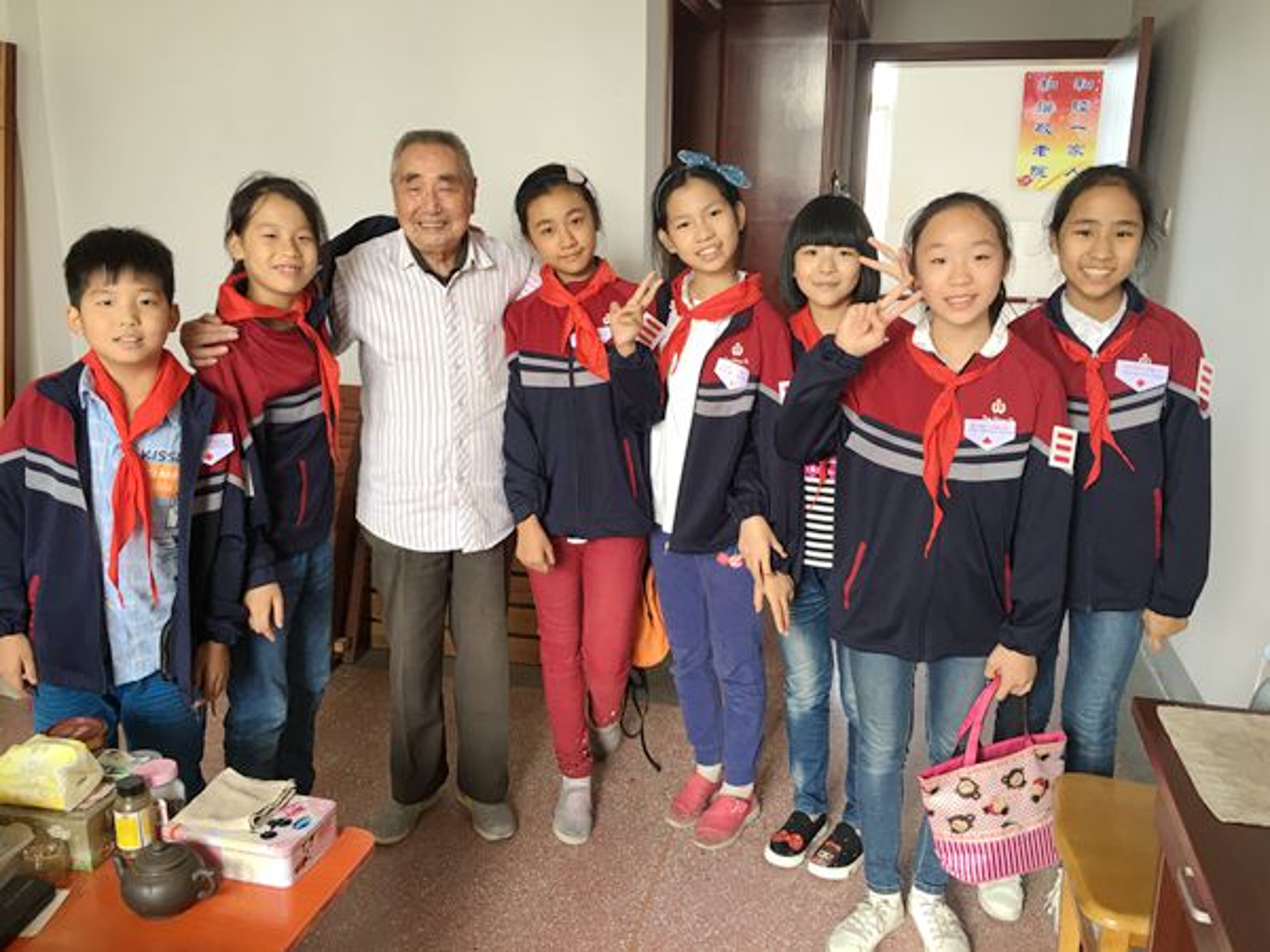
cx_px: 635
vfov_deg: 48.2
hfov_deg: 61.7
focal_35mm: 29
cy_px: 476
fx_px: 1064
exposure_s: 1/17
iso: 32
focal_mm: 4.15
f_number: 2.2
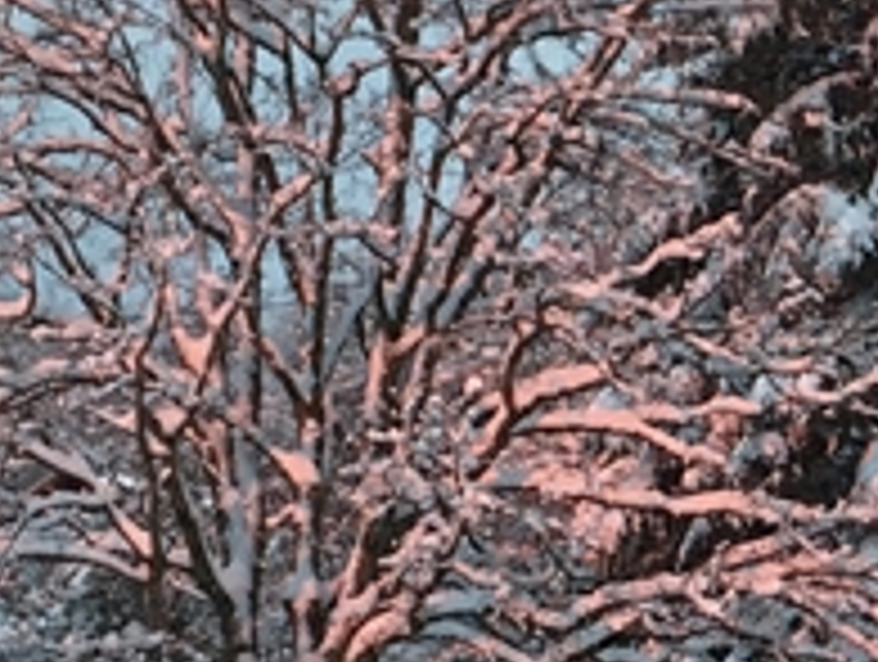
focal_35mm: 152
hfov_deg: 12.4
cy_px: 608
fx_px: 3862
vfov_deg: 9.7
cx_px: 1252
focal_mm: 4.15
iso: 32
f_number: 2.2
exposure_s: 1/33
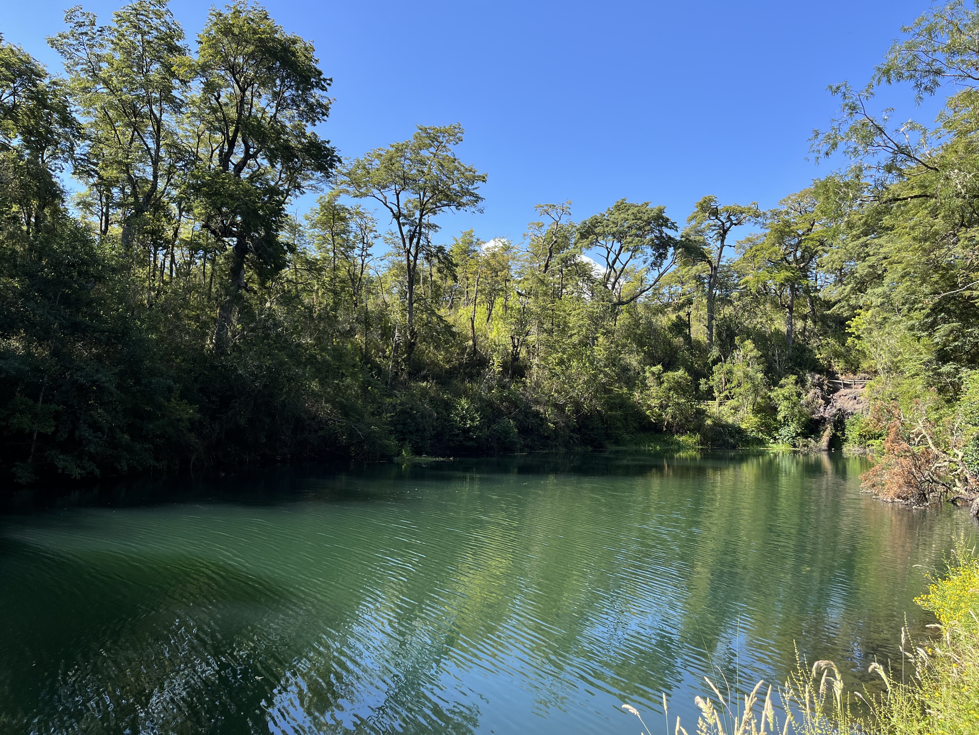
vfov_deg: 53.1
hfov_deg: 67.3
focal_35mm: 26
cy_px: 368
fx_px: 735
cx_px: 490
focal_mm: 5.1
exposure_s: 1/1252
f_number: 1.6
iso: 50
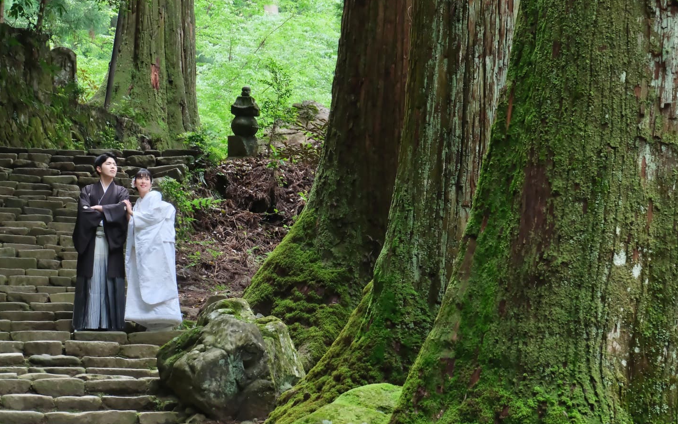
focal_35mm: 108
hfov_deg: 19.3
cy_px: 222
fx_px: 1996
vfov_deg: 12.1
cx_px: 341
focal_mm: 70
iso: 3200
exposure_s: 1/100
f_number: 9
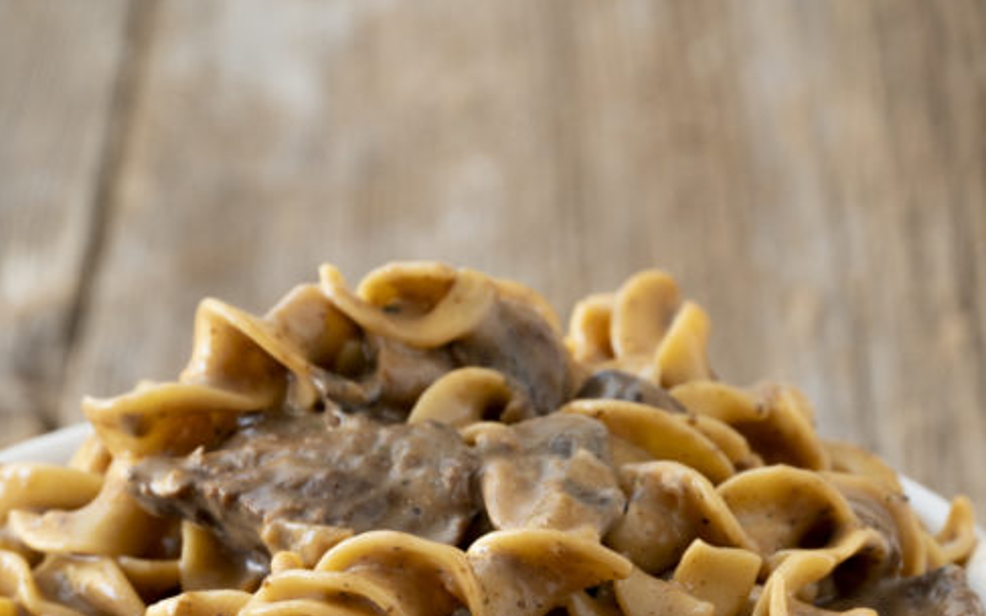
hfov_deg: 9.3
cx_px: 694
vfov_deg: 5.8
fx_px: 6044
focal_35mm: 225
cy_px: 688
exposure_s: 1/6
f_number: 8
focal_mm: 105
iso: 100
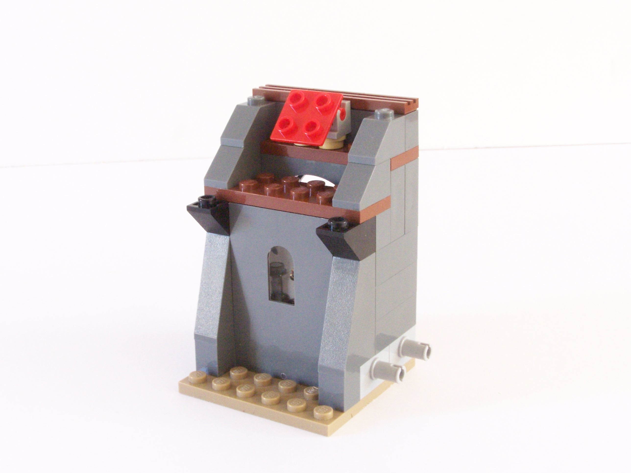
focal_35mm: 59
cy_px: 236
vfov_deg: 24.8
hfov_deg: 32.7
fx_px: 1075
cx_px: 316
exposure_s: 1/10
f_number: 8
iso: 400
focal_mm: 9.8
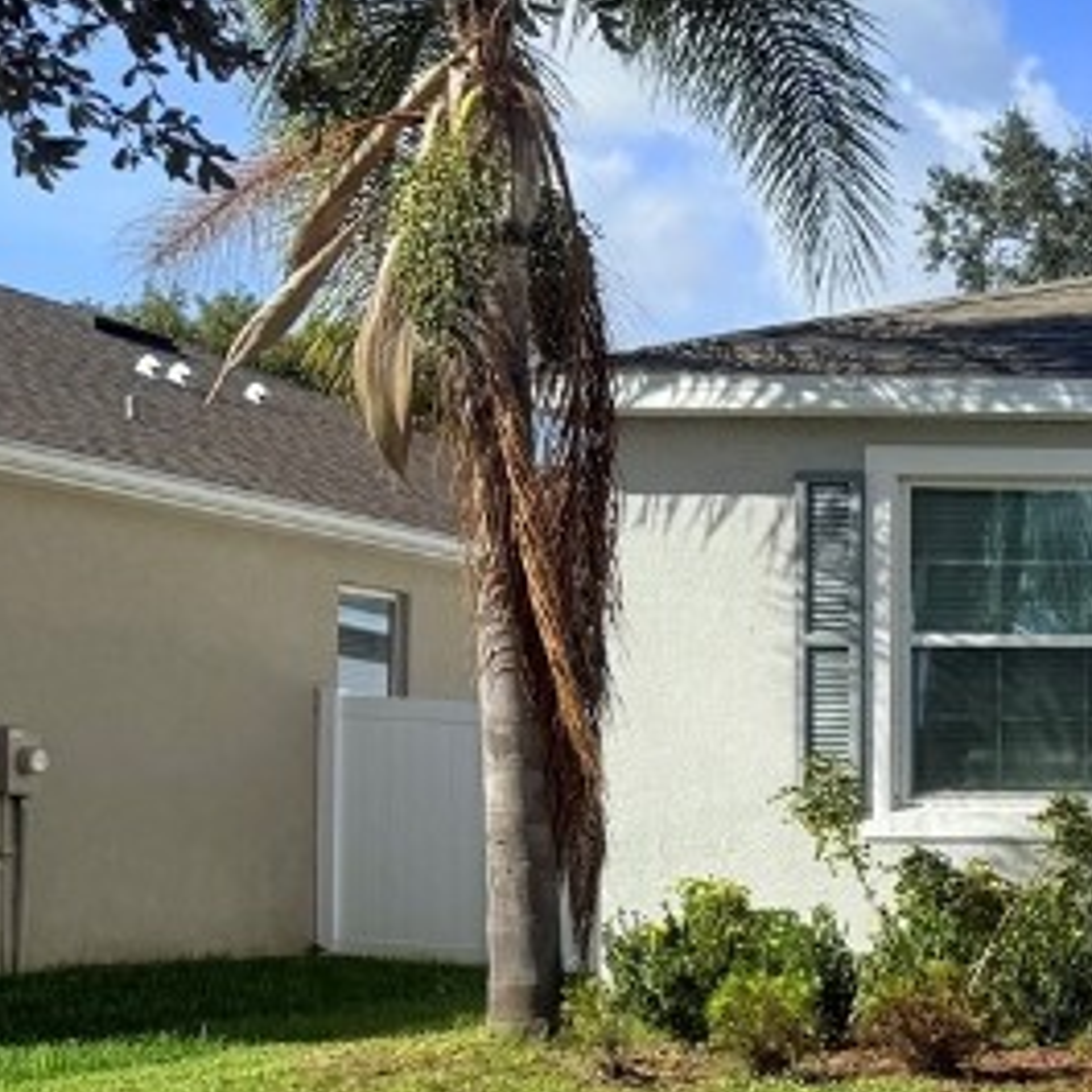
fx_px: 2927
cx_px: 1858
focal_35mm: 82
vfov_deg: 20.9
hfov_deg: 17.7
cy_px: 832
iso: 80
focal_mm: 6.76
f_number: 1.78
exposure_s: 1/7353
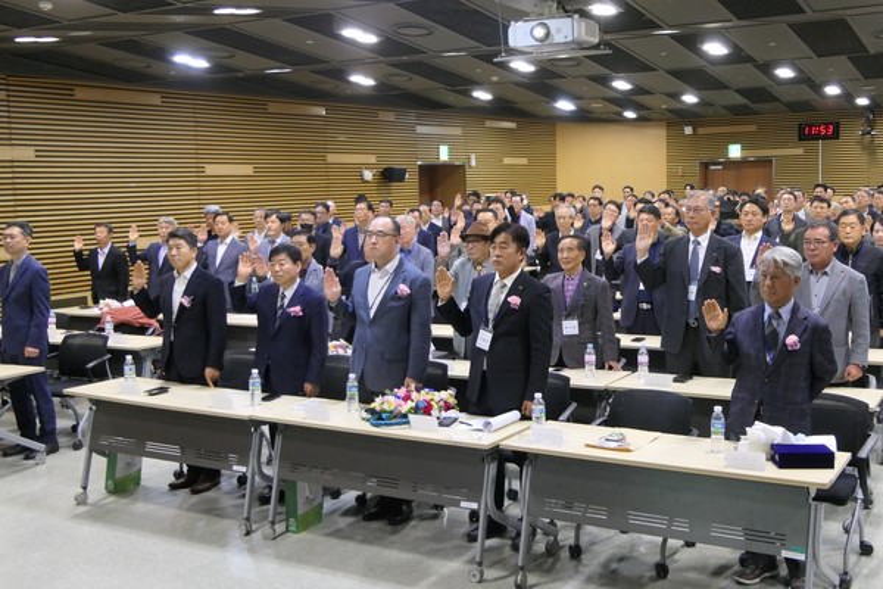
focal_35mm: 39
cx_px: 442
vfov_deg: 34.2
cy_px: 294
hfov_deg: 49.6
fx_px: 957
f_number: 3.4
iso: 1600
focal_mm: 14.4
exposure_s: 1/60
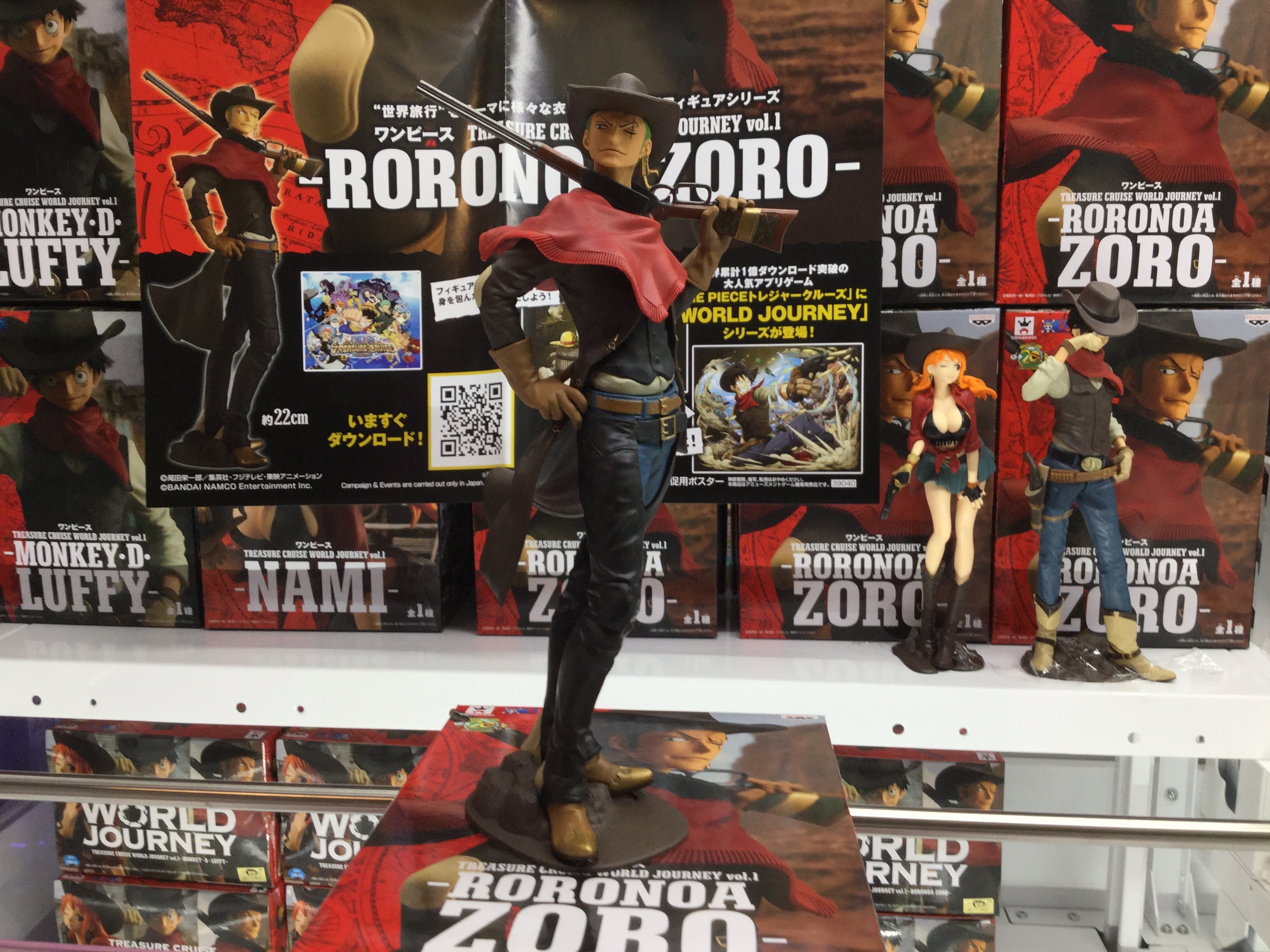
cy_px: 476
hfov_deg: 58.4
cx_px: 635
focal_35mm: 31
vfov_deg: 45.4
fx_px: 1137
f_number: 2.4
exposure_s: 1/120
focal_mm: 3.3
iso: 40
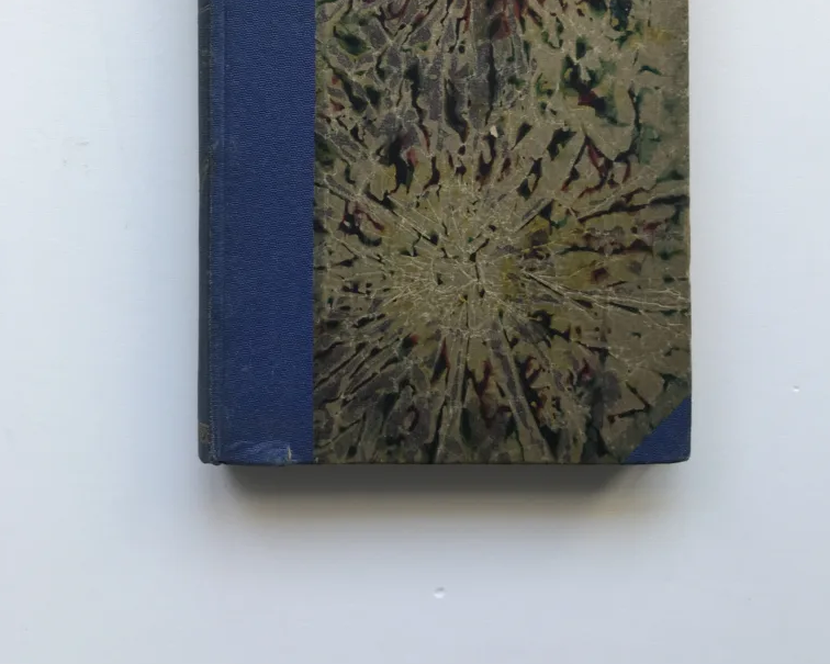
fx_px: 909
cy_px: 154
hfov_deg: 49.1
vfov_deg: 38.9
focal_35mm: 37
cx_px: 419
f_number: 1.8
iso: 32
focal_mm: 3.99
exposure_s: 1/50
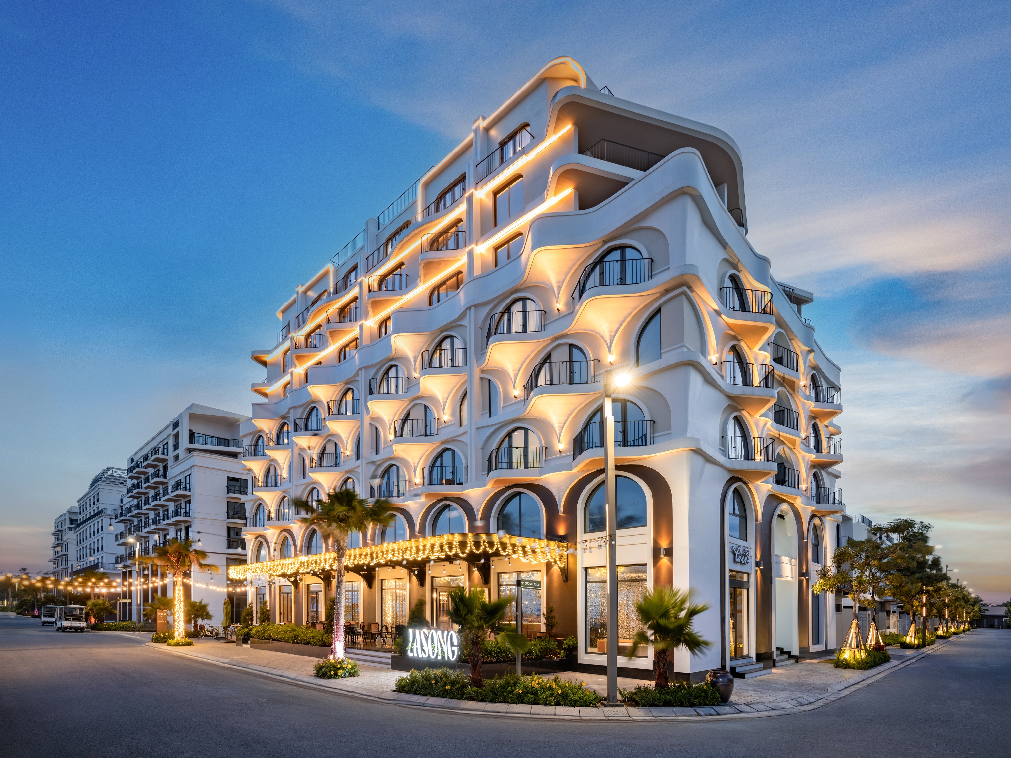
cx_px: 506
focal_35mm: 16
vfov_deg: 78.1
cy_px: 379
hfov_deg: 94.5
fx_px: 467
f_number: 8
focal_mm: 20
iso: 200
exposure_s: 1/1.25
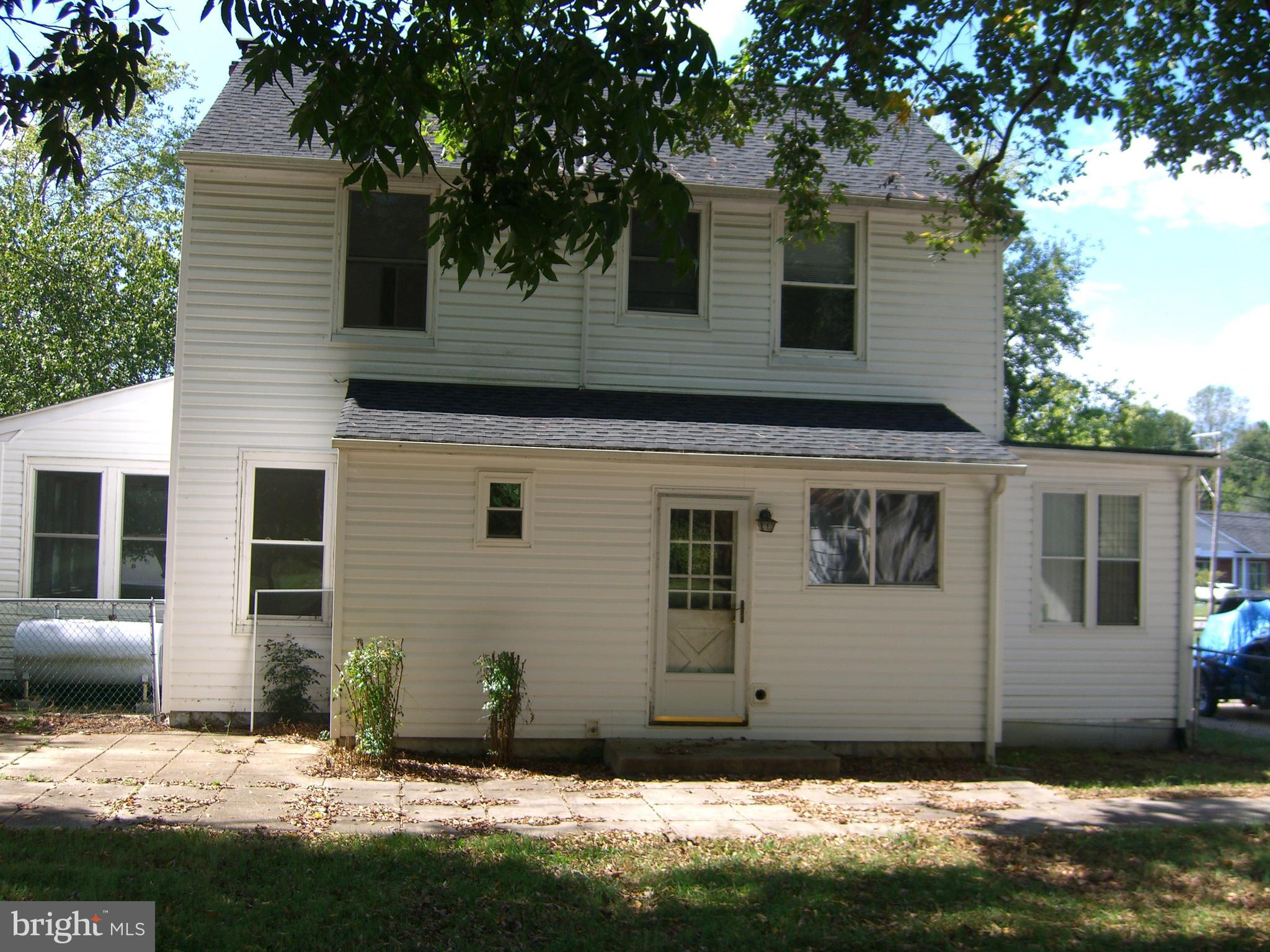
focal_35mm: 38
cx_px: 635
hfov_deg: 49.0
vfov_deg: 37.7
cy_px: 476
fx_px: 1394
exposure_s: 1/400
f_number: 2.8
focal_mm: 7.9
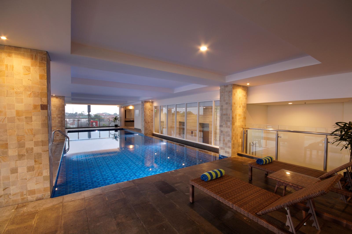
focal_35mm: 15
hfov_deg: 100.4
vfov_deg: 77.3
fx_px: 147
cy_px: 117
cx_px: 176
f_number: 10
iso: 200
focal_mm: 10
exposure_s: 2.5
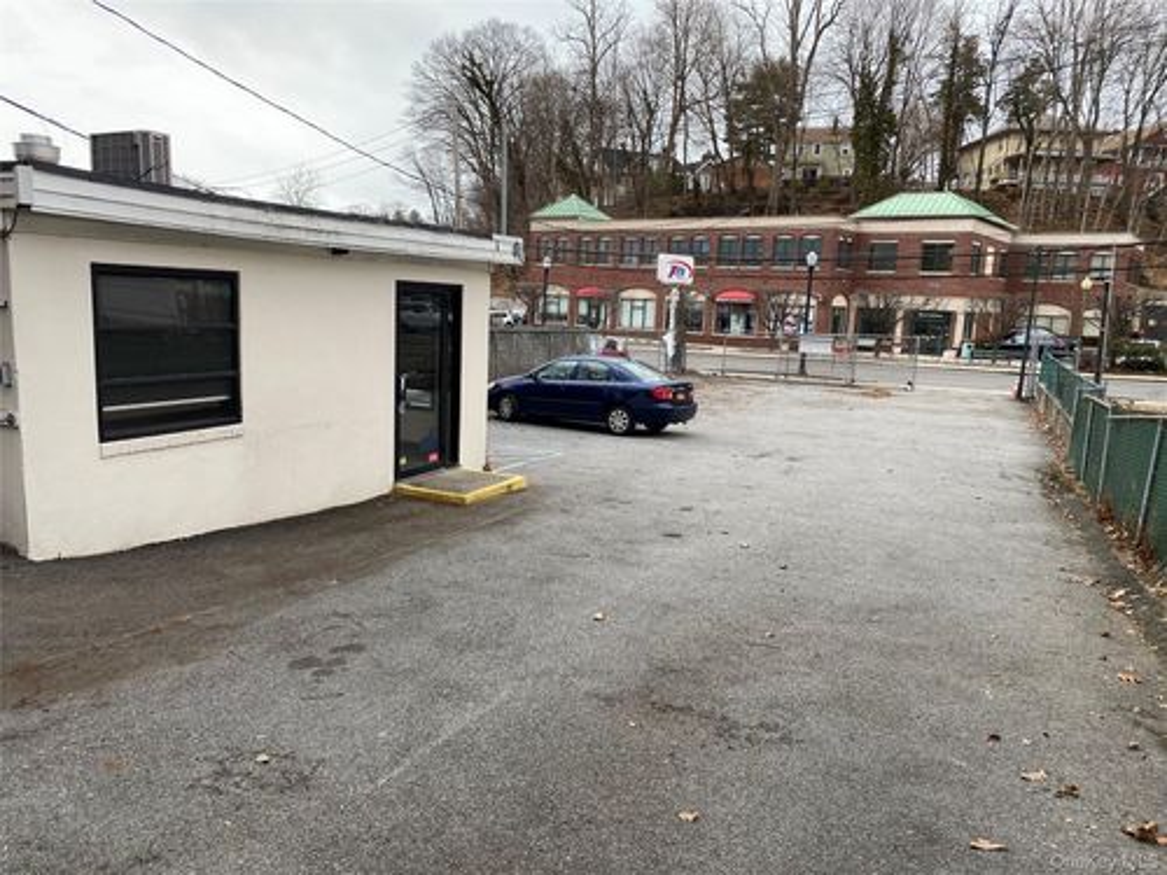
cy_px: 438
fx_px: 877
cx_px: 584
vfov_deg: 53.1
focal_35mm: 26
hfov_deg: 67.3
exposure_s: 1/384
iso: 32
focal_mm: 4.25
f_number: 1.8
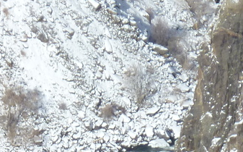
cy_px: 331
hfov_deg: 2.1
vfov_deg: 1.3
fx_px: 6670
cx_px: 15
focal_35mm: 1008
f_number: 5.9
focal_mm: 36
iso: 80
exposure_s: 1/250
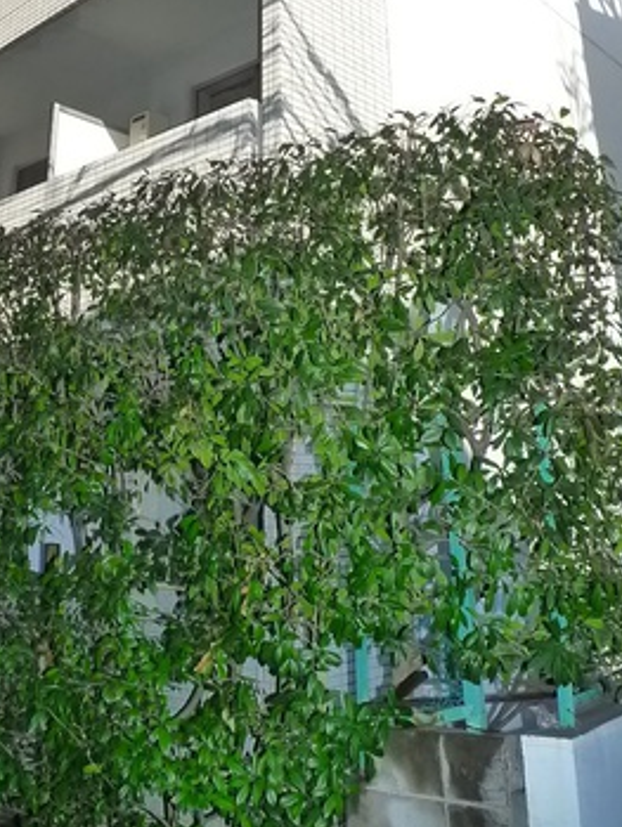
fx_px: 1149
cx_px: 242
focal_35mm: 48
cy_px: 189
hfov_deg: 30.2
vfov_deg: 38.4
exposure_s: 1/640
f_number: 4
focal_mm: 5.1
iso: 400
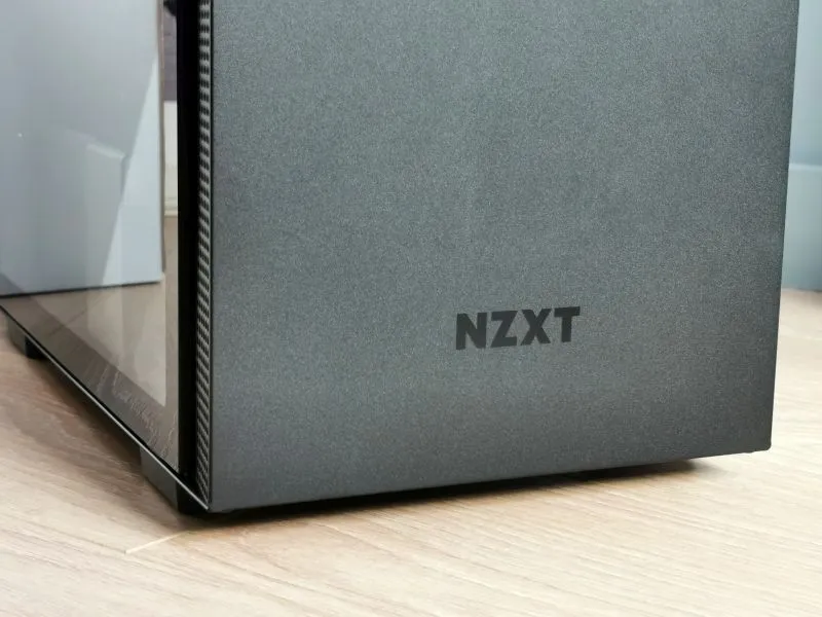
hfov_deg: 30.3
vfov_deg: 22.9
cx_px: 411
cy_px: 308
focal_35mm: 64
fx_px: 1520
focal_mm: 5.56
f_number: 1.6
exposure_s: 1/100
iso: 200
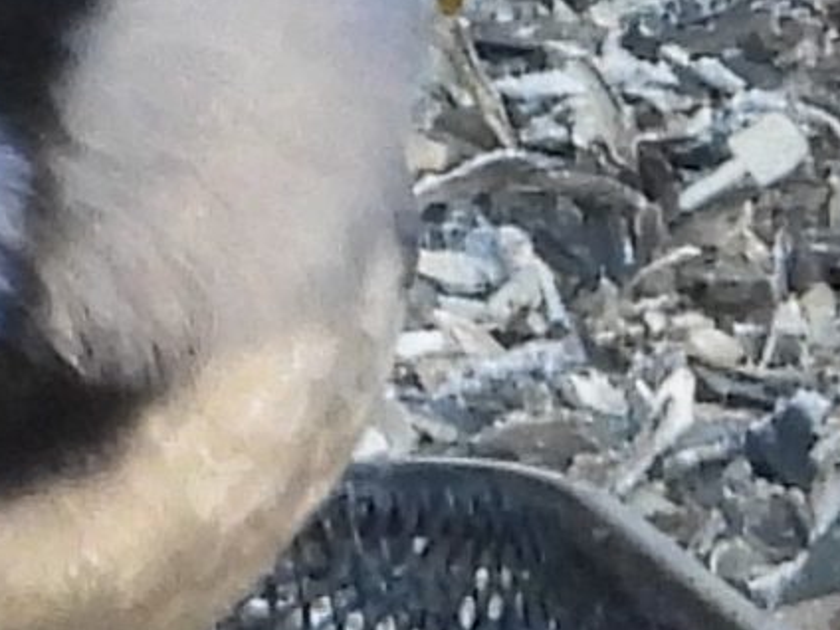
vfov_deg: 0.2
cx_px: -628
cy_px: 655
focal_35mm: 7242
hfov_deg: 0.3
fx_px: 175736
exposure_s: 1/125
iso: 560
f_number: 5.6
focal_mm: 216
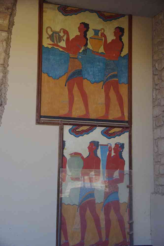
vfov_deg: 37.9
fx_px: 359
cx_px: 82
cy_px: 123
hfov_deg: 25.8
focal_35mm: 52
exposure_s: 1/500
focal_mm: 35
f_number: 5.6
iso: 1600
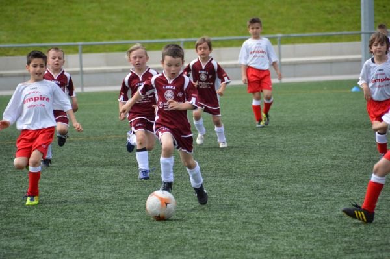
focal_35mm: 300
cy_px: 130
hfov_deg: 6.9
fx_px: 3247
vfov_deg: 4.6
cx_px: 195
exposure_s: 1/1250
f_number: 5.6
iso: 400
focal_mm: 200
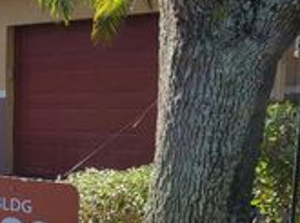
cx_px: -95
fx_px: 683
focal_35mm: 79
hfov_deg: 22.1
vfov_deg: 18.5
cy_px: 157
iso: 40
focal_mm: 5.4
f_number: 1.8
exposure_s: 1/1135
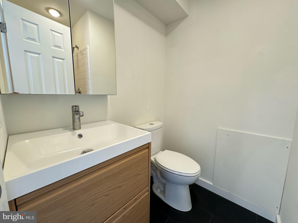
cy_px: 112
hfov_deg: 102.1
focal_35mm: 14
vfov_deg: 85.7
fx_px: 121
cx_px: 149
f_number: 2.2
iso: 200
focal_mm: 2.22
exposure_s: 1/60
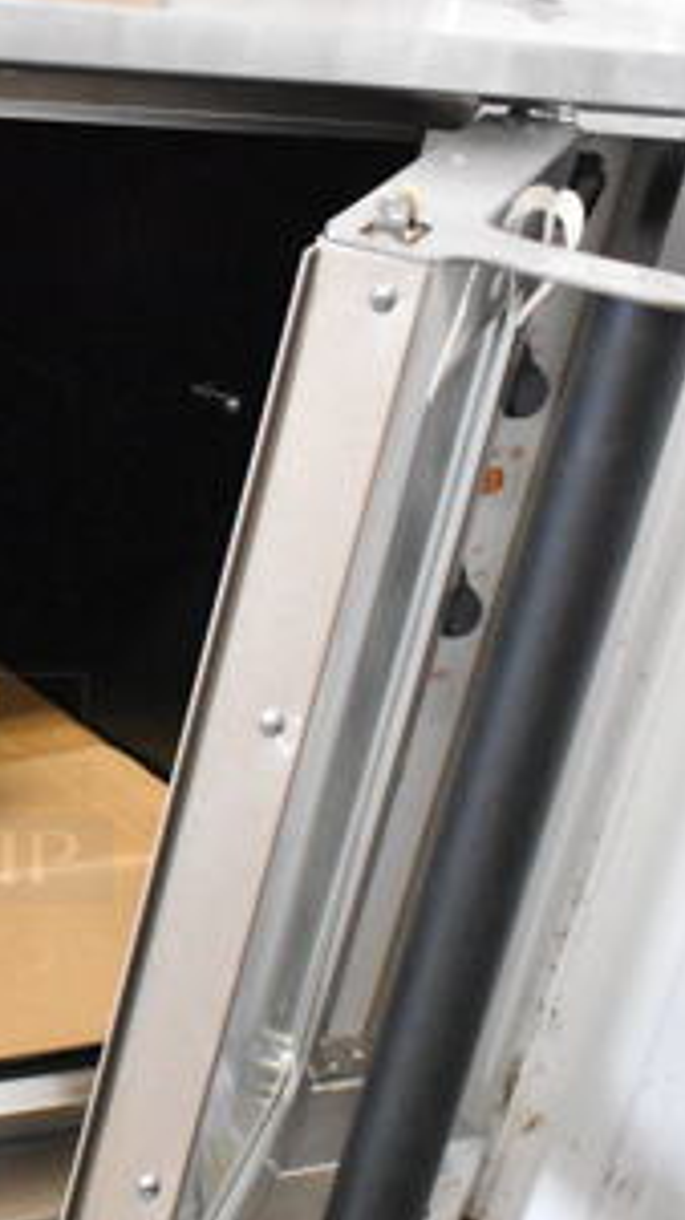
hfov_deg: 13.7
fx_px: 2684
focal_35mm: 83
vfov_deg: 25.6
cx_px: -336
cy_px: 689
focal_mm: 26
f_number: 4
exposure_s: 1/125
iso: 10000
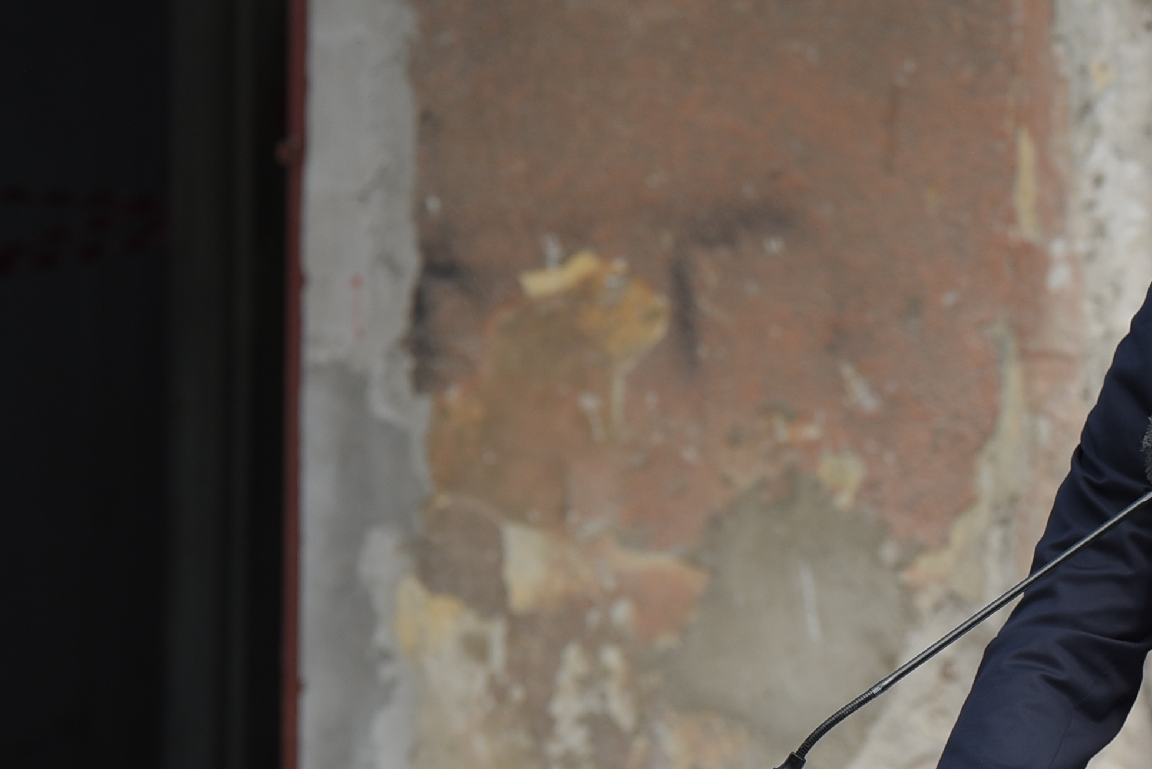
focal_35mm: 461
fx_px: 14759
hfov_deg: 4.5
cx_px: 1352
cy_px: 6
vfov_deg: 3.0
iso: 200
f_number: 5.6
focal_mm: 150
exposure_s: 1/500
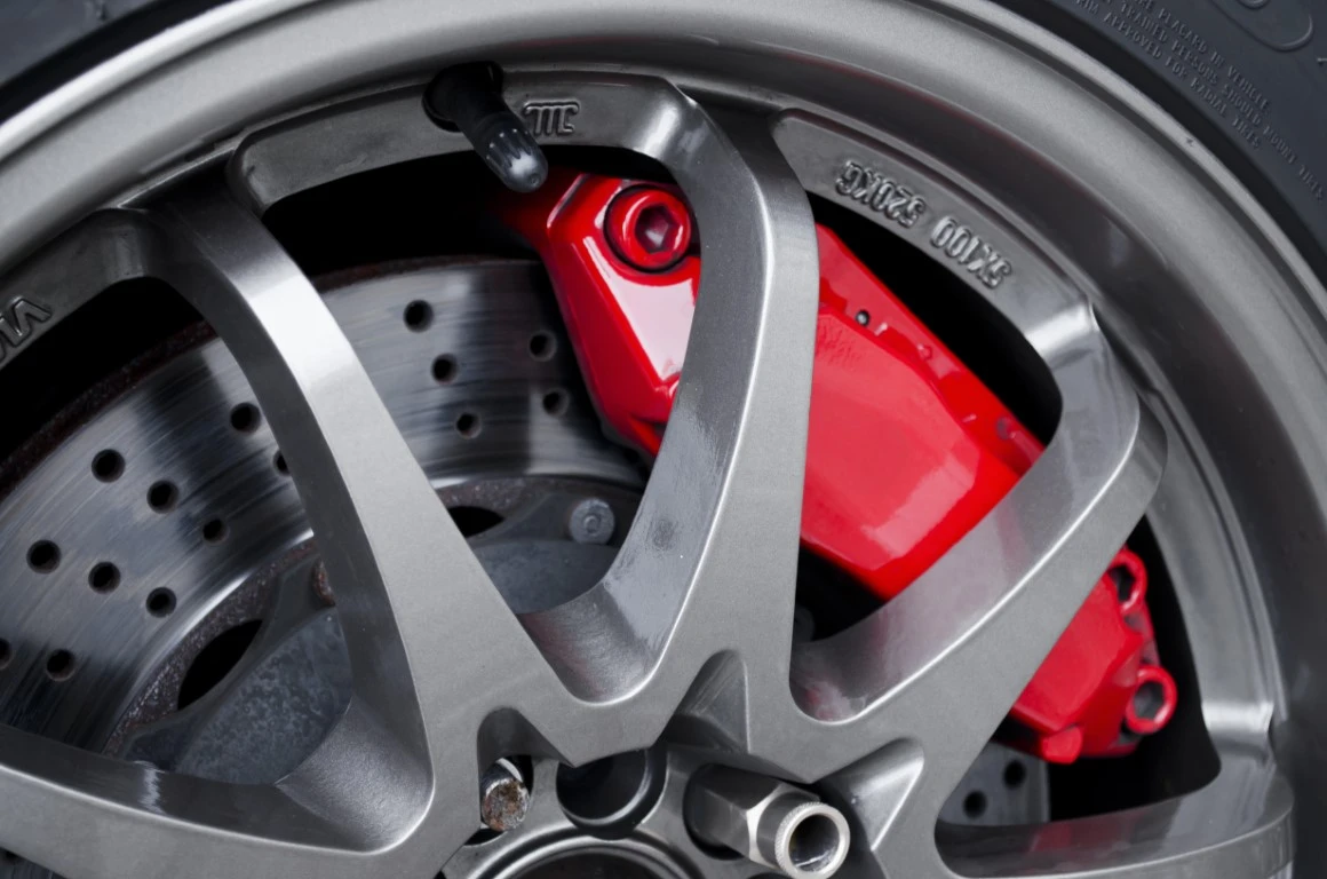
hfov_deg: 30.6
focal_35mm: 66
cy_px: 440
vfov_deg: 20.5
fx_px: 2427
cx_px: 664
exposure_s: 1/125
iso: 160
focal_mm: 44
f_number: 5.6
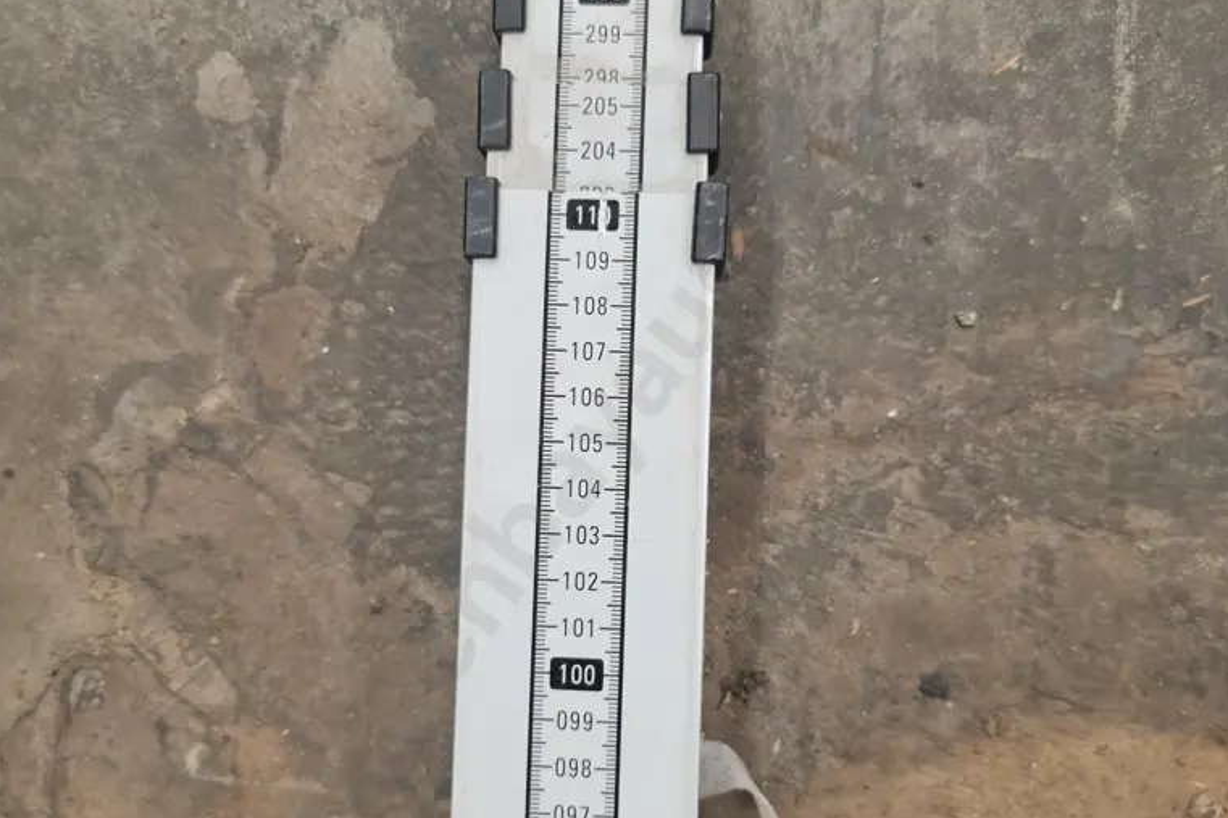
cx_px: 615
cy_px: 419
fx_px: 1194
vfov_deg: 37.8
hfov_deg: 54.4
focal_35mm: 35
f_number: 1.8
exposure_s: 1/120
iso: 50
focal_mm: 7
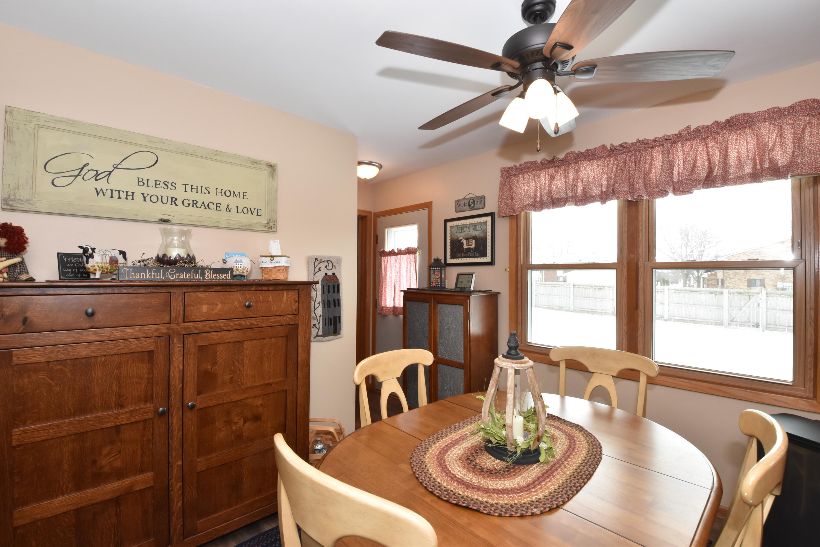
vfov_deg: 77.3
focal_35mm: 15
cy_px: 274
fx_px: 342
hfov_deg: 100.4
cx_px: 410
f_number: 9
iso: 800
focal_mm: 10
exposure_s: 1/125
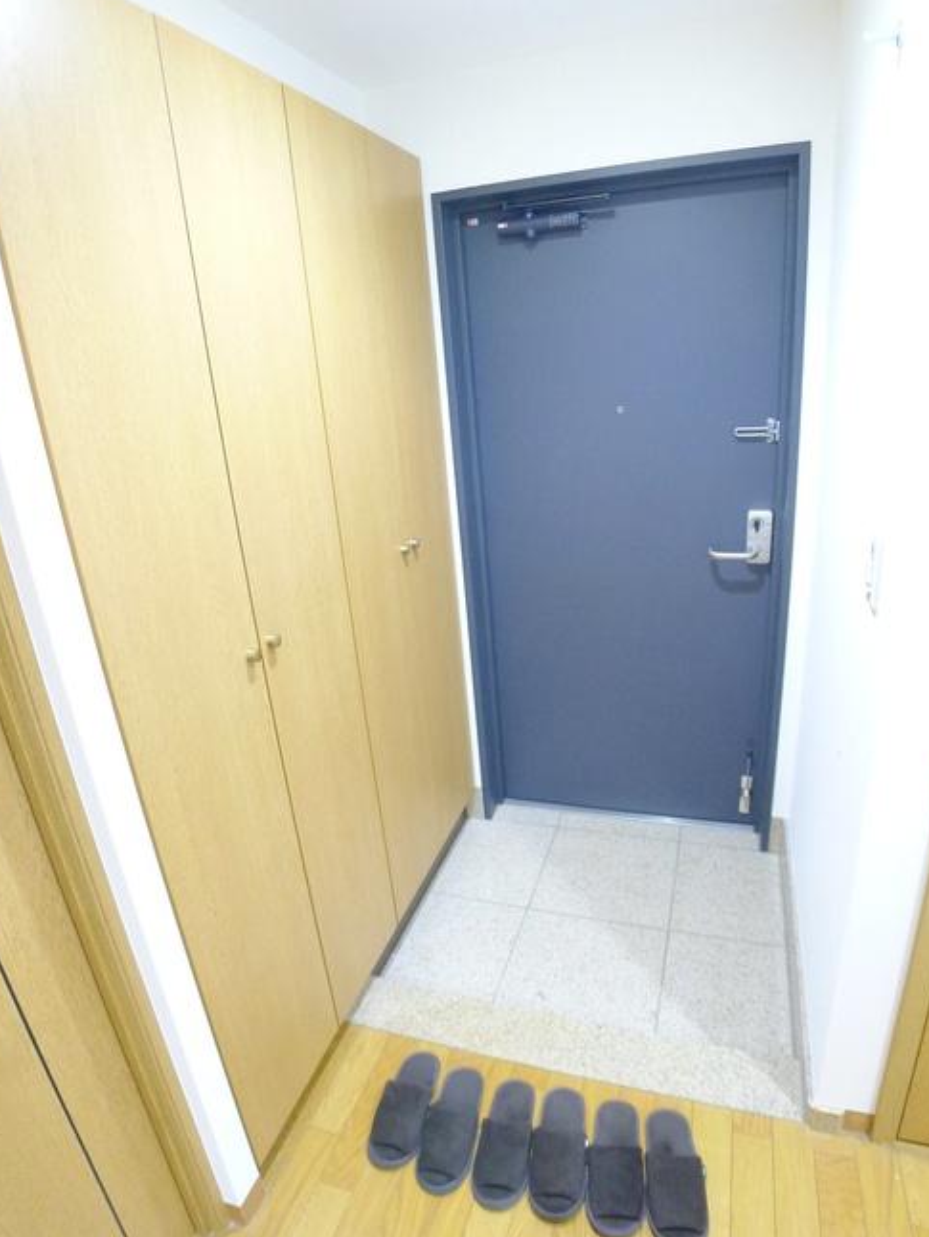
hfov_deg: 53.1
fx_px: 930
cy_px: 624
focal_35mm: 26
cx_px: 474
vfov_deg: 67.3
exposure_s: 1/10
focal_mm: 5.1
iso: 400
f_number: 2
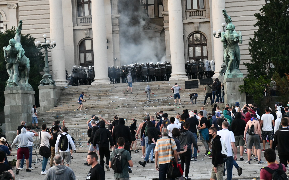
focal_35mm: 72
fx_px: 567
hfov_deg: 28.6
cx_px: 144
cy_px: 95
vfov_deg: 18.1
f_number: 5.6
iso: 6400
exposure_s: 1/200
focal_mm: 70
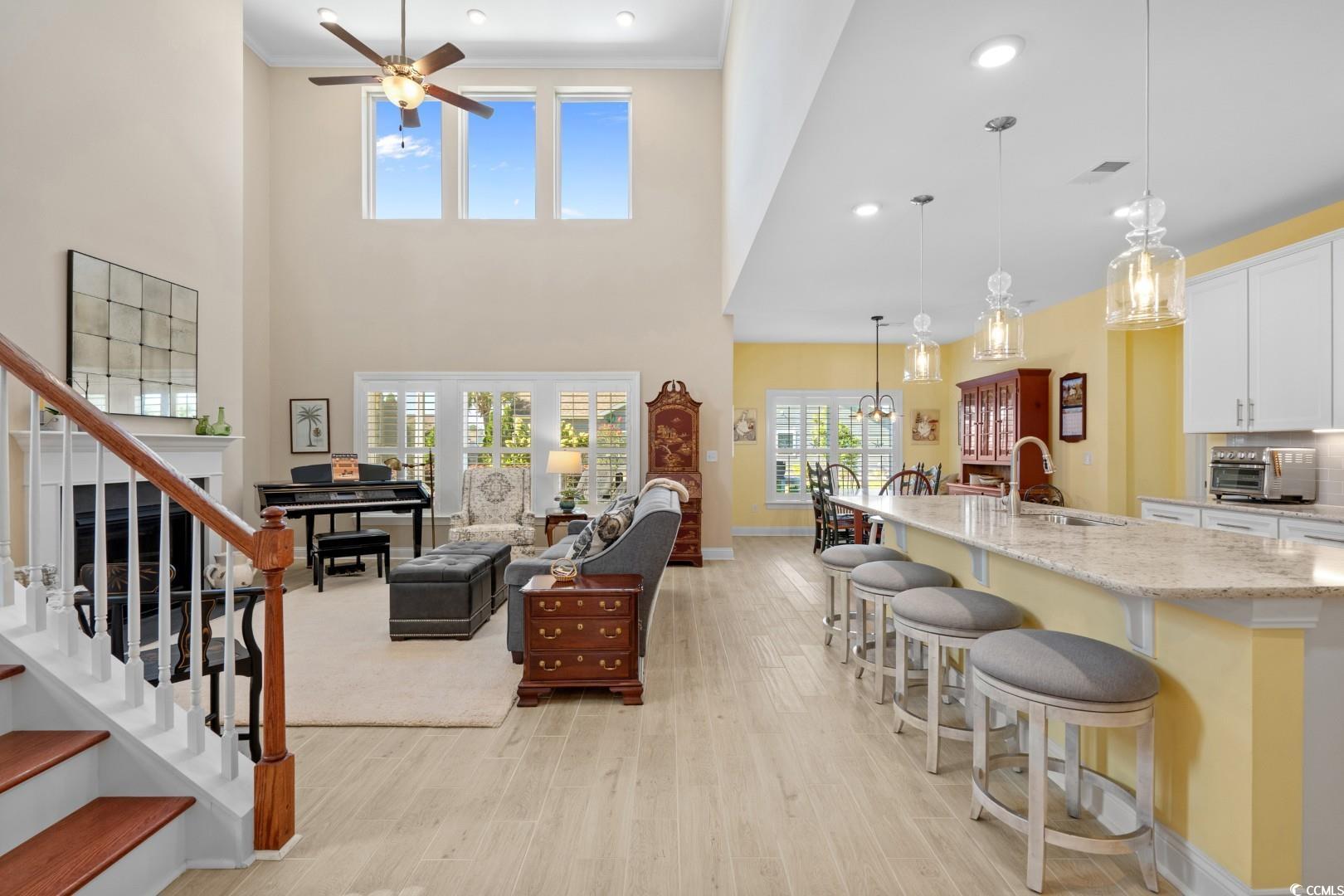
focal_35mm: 16
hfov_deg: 96.7
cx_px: 672
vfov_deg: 73.7
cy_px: 448
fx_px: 597
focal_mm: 16
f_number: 8
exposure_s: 1/15
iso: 640
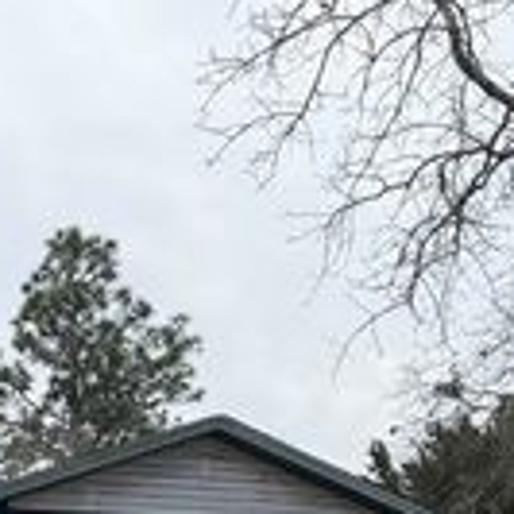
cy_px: 593
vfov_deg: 20.4
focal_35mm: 80
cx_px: 108
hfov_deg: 21.4
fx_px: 1344
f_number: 1.78
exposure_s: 1/2703
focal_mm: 6.76
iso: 80
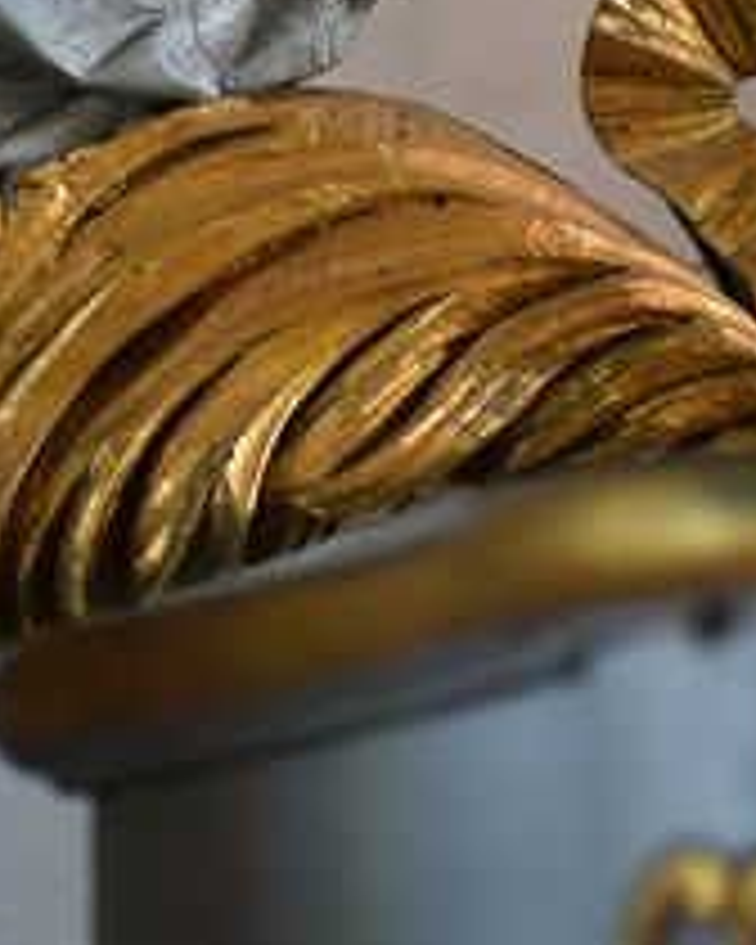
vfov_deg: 3.4
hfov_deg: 2.7
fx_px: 15774
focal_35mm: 564
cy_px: -616
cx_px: -155
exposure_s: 2.5
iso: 64
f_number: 4.5
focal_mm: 180
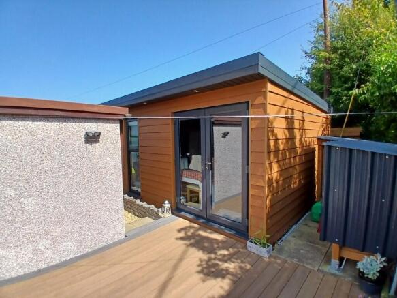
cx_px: 198
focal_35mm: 17
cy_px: 149
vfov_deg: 74.7
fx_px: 195
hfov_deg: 91.0
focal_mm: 1.4
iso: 50
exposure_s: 1/1033
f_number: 2.2
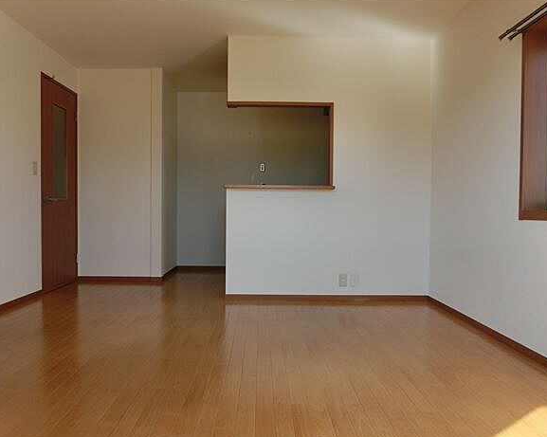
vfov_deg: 54.9
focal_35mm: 26
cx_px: 271
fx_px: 421
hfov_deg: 66.1
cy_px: 222
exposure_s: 1/160
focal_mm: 4.24
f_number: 3
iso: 80
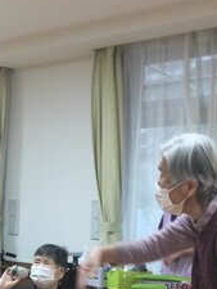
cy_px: 262
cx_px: 8
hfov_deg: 16.5
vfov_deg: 21.7
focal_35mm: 88
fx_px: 735
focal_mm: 3.3
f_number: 2.4
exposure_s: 1/30
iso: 50
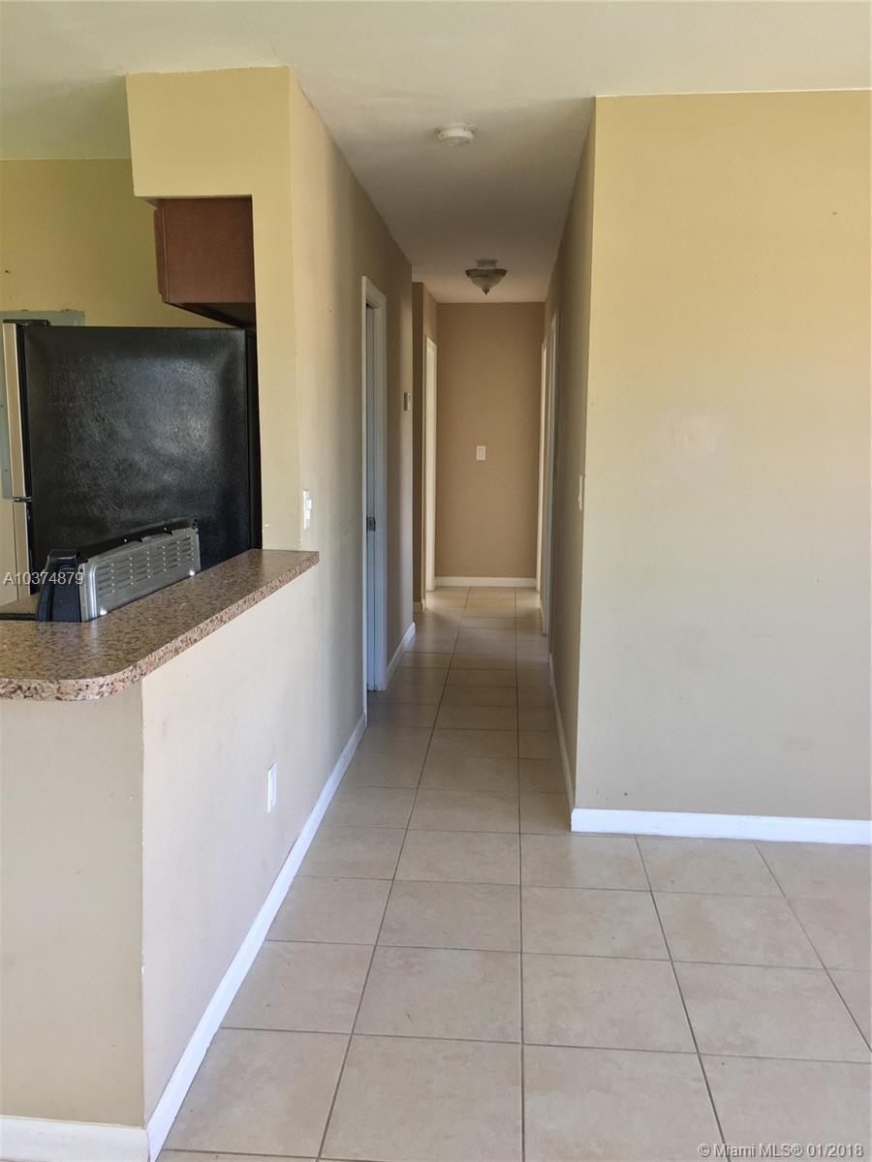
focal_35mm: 29
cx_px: 436
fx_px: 974
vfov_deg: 61.7
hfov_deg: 48.2
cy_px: 581
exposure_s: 1/40
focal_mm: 4.15
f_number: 2.2
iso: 32
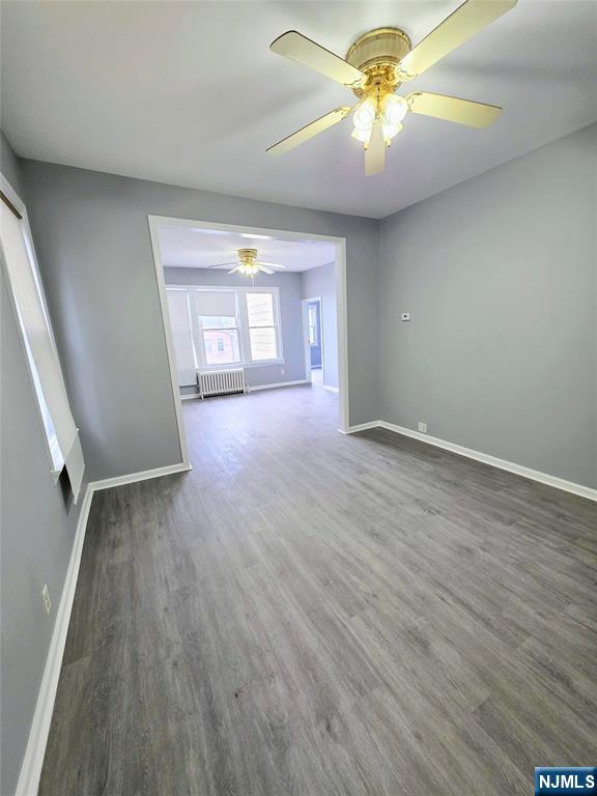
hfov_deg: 89.9
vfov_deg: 106.2
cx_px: 298
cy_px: 398
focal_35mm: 13
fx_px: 299
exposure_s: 1/120
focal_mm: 2.2
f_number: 1.9
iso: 200
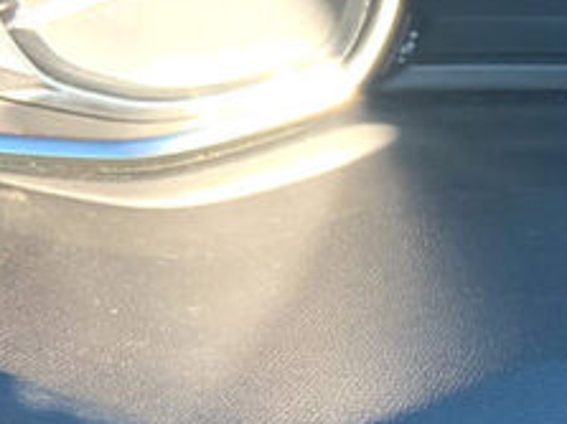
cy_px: 358
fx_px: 1703
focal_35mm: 104
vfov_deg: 14.1
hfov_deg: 17.7
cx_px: 748
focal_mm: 3
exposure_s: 1/122
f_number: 1.8
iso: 64
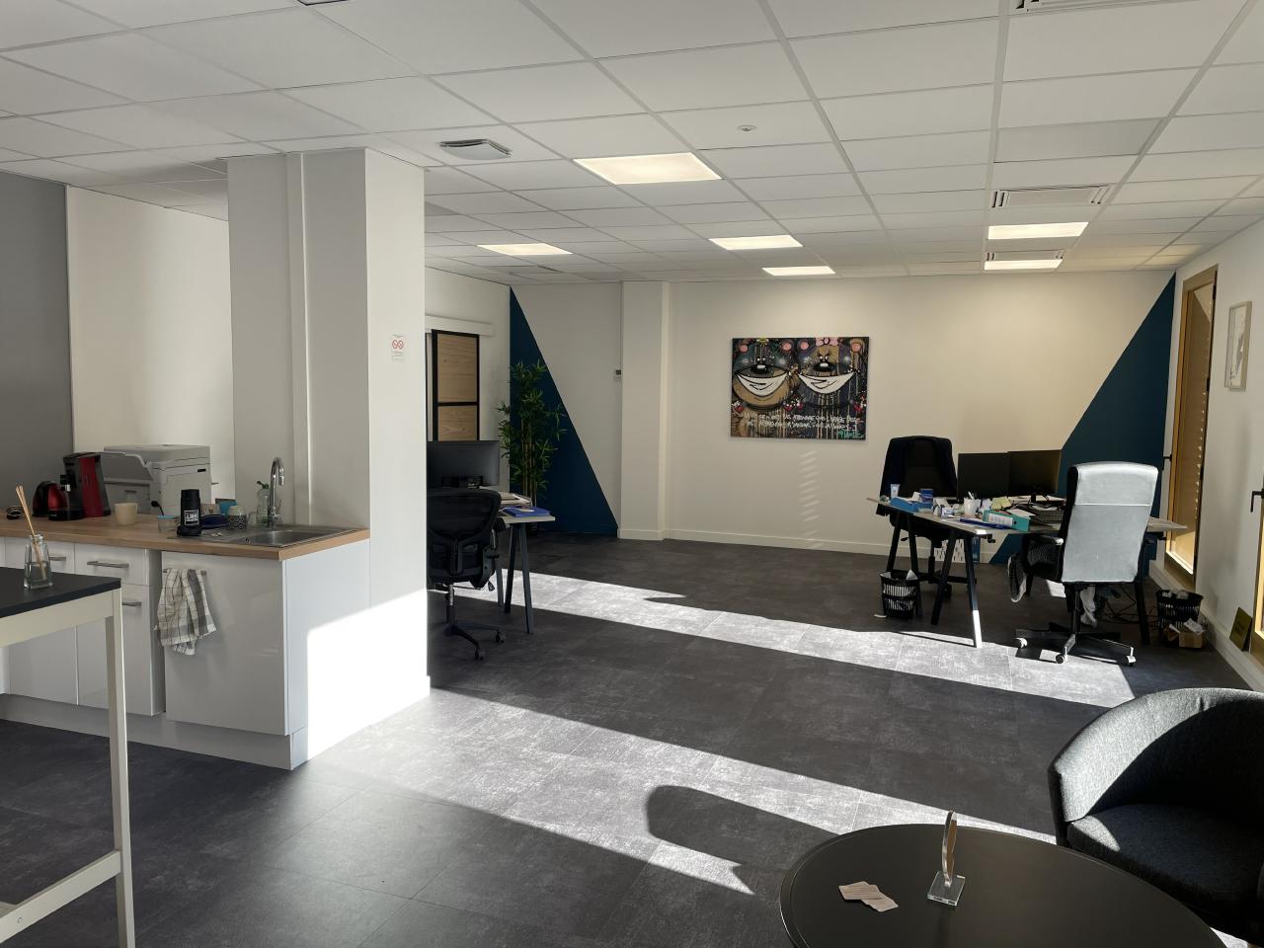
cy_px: 474
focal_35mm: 26
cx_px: 632
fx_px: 949
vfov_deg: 53.1
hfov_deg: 67.3
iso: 32
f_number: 1.6
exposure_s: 1/270
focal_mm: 4.2
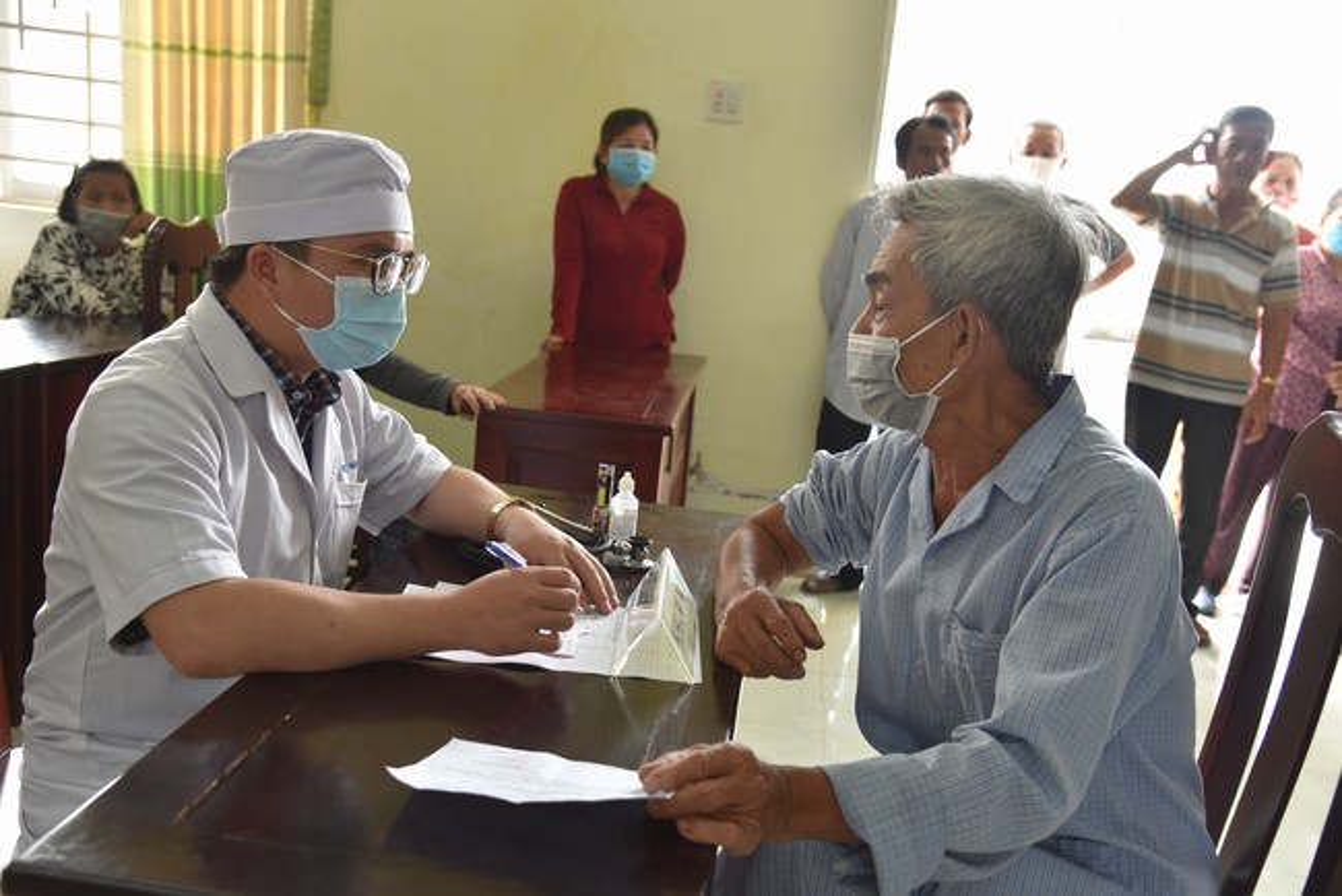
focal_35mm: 35
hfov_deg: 54.4
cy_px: 448
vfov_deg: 37.9
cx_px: 671
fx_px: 1305
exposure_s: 1/80
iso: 400
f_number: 4.5
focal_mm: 35
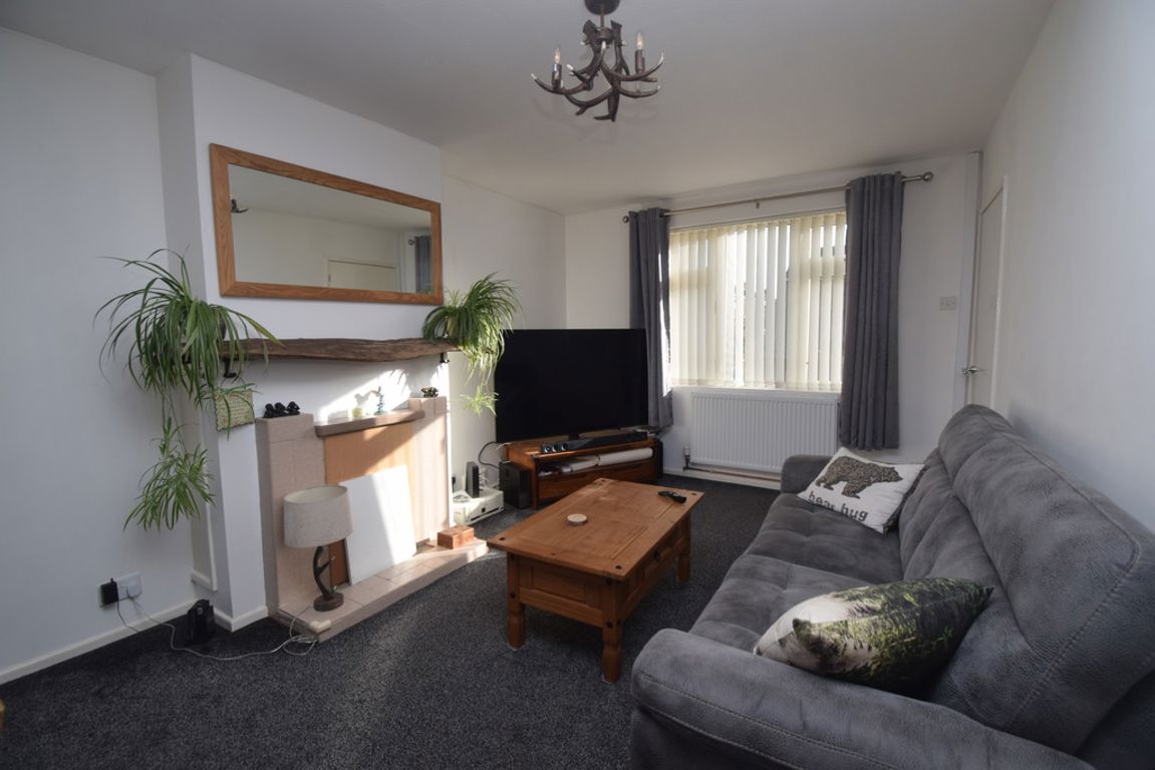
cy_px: 385
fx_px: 481
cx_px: 578
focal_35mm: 15
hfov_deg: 100.4
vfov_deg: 77.4
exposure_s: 1/250
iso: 400
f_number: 8
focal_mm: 10
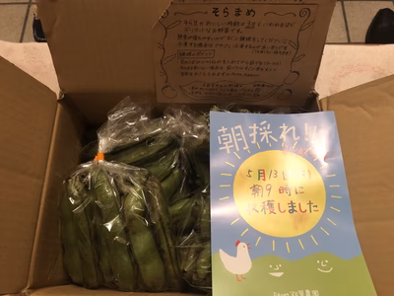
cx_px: 197
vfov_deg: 49.7
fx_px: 319
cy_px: 148
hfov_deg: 63.4
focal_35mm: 28
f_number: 1.8
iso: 100
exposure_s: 1/5
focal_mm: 4
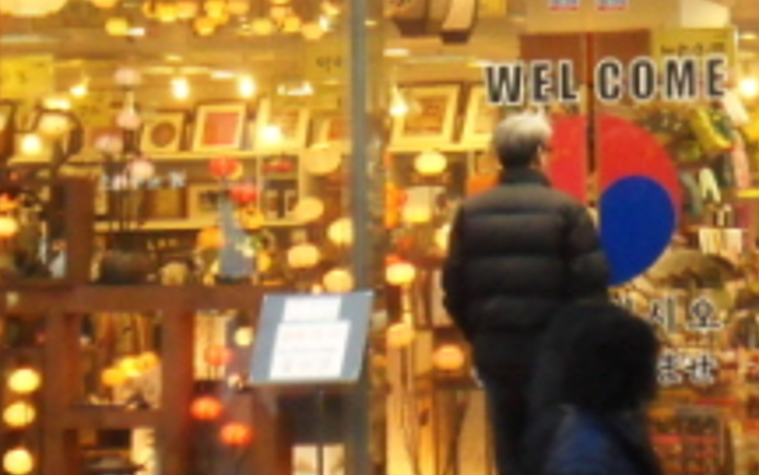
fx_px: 2131
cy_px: 329
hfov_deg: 20.1
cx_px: 541
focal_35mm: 103
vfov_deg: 12.7
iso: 400
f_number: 4.8
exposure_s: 1/60
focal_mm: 10.5
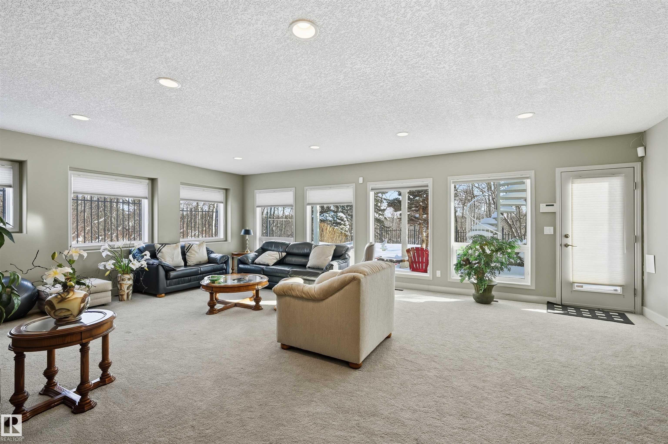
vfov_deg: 75.4
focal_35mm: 16
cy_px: 222
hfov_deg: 98.6
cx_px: 334
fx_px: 287
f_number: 9
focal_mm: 15.5
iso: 100
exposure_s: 1/125
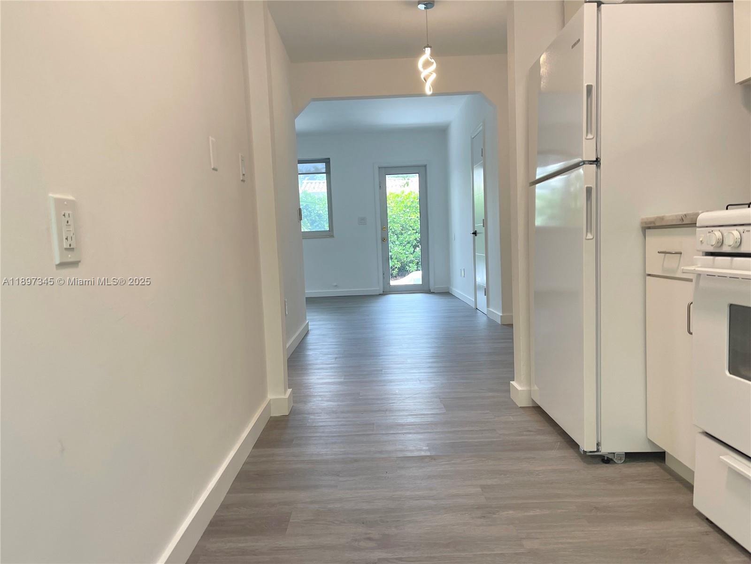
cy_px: 282
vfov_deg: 53.1
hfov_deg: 67.3
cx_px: 376
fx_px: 564
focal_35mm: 26
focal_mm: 5.1
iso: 100
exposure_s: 1/120
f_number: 1.6
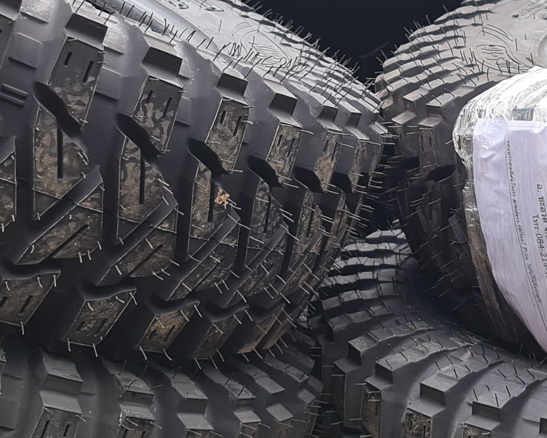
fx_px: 1473
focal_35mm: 91
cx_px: 358
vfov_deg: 16.8
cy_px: 119
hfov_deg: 21.0
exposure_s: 1/100
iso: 50
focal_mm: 7
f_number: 1.8
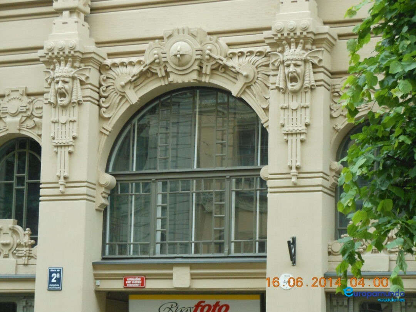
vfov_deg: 13.3
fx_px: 1334
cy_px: 156
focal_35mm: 111
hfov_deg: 17.7
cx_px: 208
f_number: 4.8
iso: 400
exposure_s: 1/200
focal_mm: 19.7
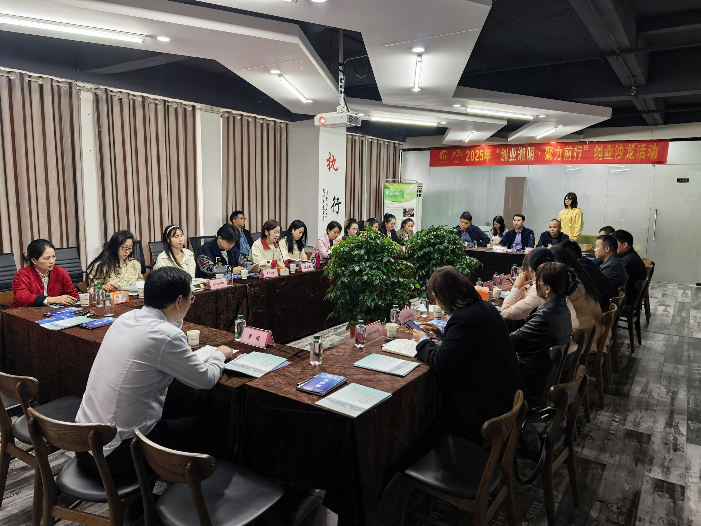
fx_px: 486
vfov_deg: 56.8
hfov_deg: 71.6
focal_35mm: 24
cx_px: 350
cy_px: 263
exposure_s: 1/100
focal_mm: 6.98
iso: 500
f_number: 1.4
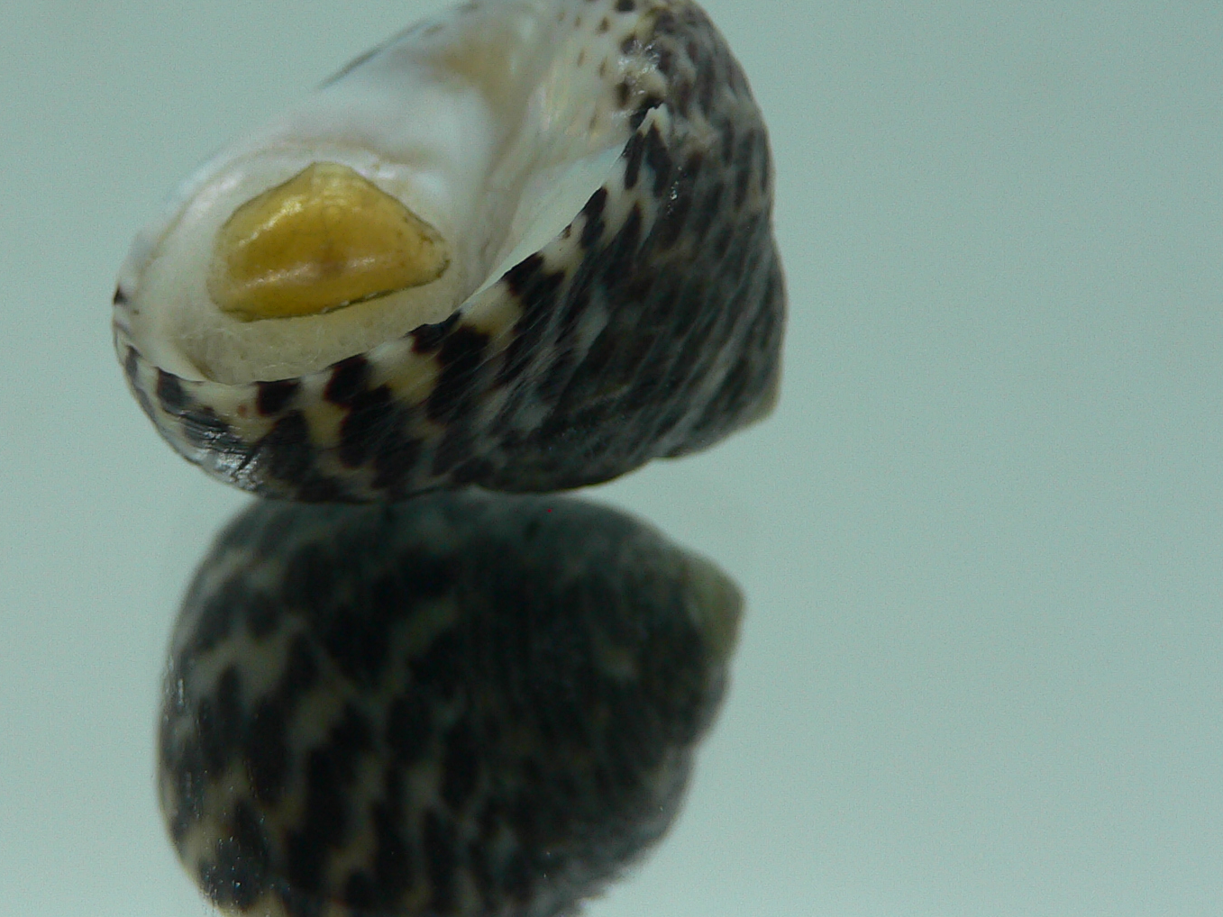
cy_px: 377
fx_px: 1837
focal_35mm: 52
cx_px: 448
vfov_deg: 28.0
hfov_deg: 36.6
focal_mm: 4.6
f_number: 2.8
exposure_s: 1/60
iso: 80
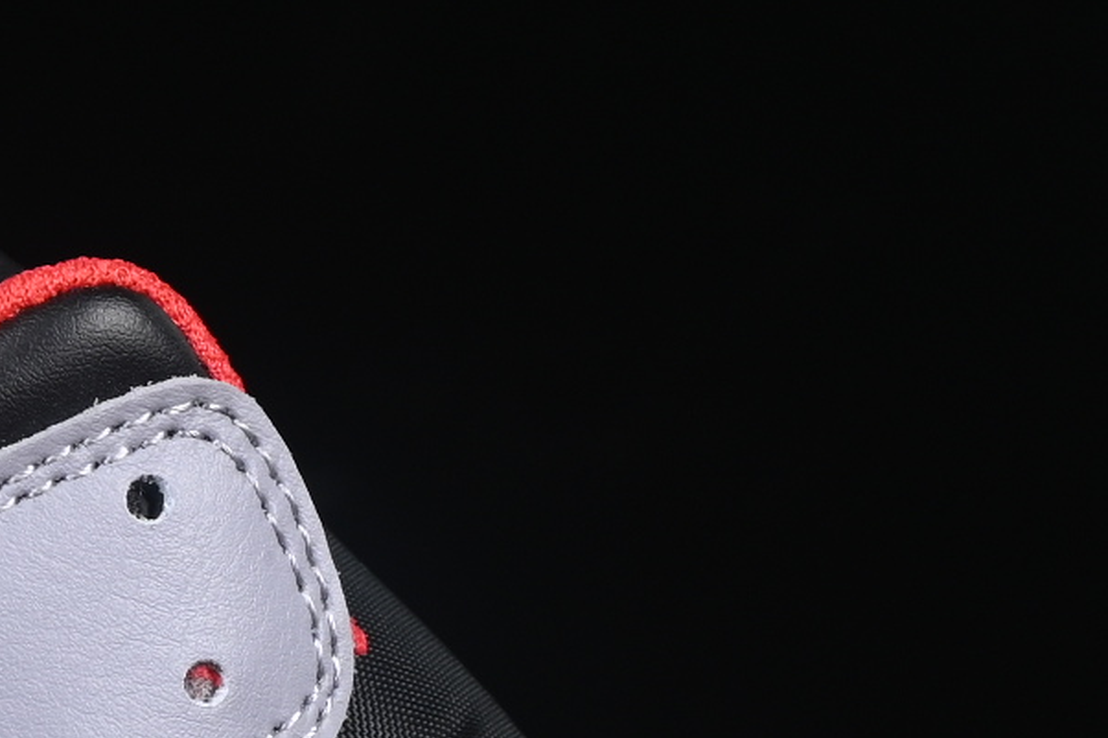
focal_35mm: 347
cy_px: 1174
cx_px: 585
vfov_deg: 3.9
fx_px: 10676
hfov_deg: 5.9
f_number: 6.3
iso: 160
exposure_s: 1/60
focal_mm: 50
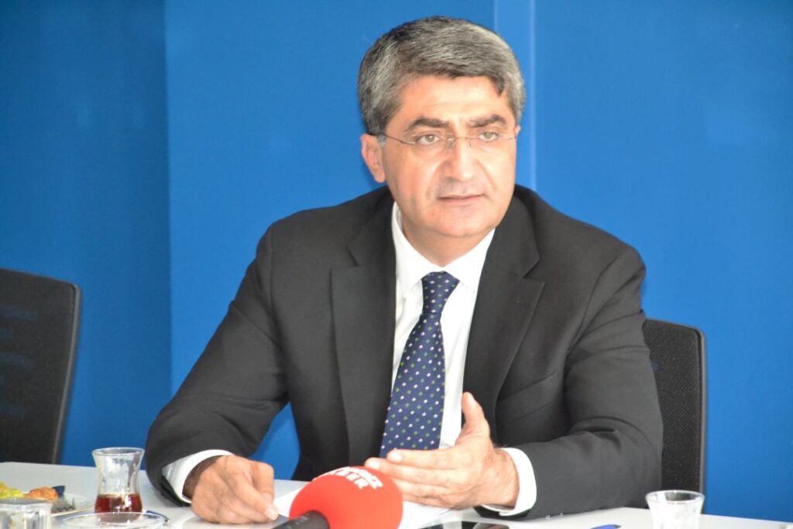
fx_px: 4461
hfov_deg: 10.2
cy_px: 264
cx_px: 396
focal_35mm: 202
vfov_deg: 6.8
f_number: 5.6
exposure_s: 1/60
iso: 3200
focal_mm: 135
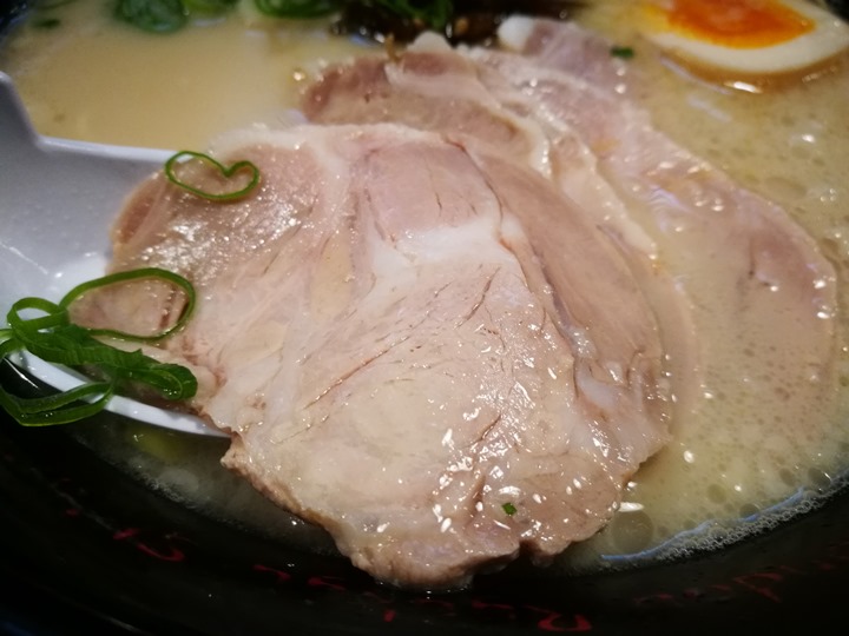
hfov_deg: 65.3
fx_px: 662
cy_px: 318
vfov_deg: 51.4
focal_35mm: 27
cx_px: 424
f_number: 4
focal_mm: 4.5
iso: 400
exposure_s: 1/24
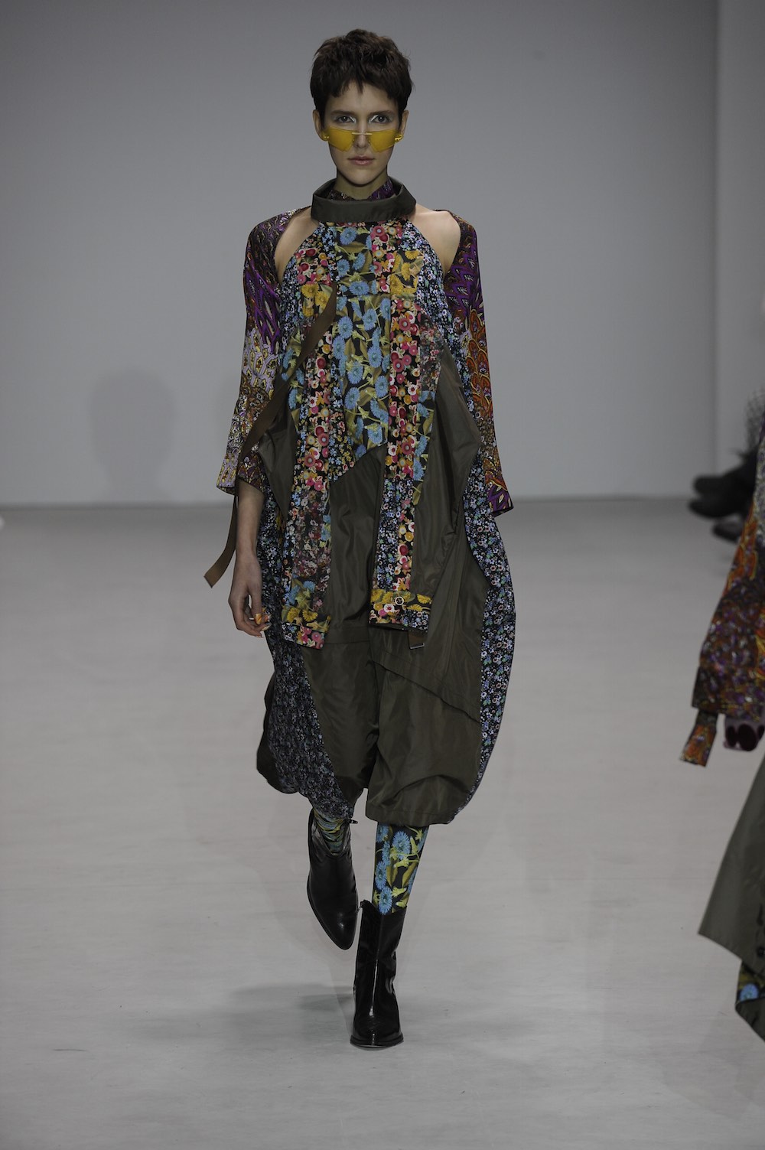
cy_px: 575
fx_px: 6383
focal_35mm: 200
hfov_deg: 6.9
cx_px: 382
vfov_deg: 10.3
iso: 1000
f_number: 5
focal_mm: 200
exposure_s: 1/500
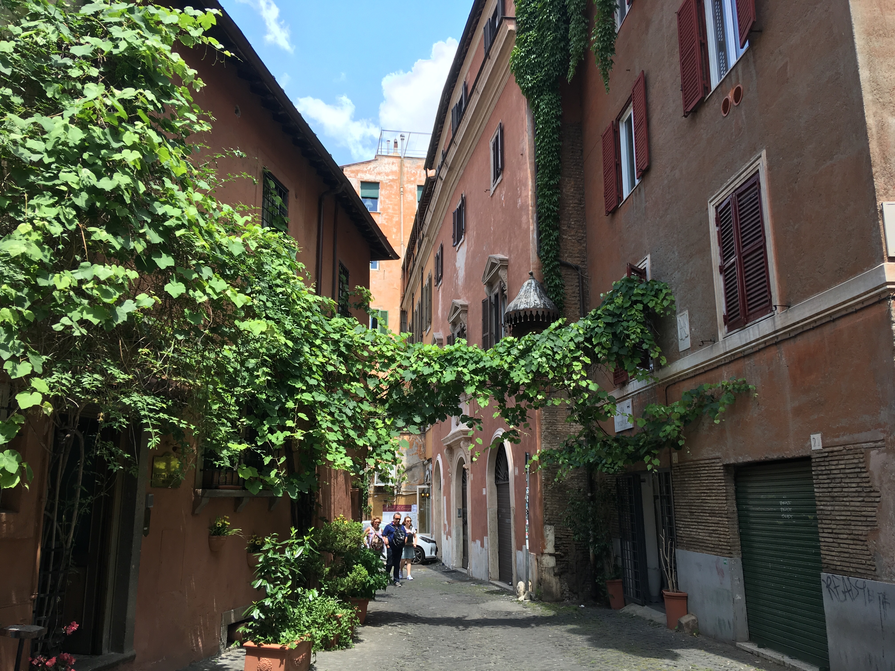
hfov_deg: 61.7
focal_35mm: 29
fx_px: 750
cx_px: 448
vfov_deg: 48.2
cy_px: 336
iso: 25
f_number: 2.2
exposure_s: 1/371
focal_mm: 4.15
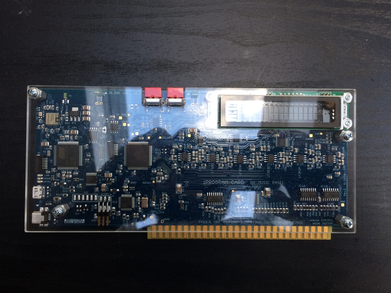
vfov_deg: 46.8
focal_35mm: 30
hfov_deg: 60.0
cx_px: 192
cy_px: 142
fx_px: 339
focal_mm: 4.15
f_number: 2.2
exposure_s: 1/33
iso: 50
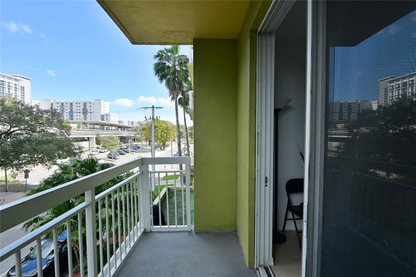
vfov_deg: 73.7
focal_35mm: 16
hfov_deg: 96.7
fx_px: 185
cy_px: 138
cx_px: 208
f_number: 8
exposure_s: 1/40
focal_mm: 16
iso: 100
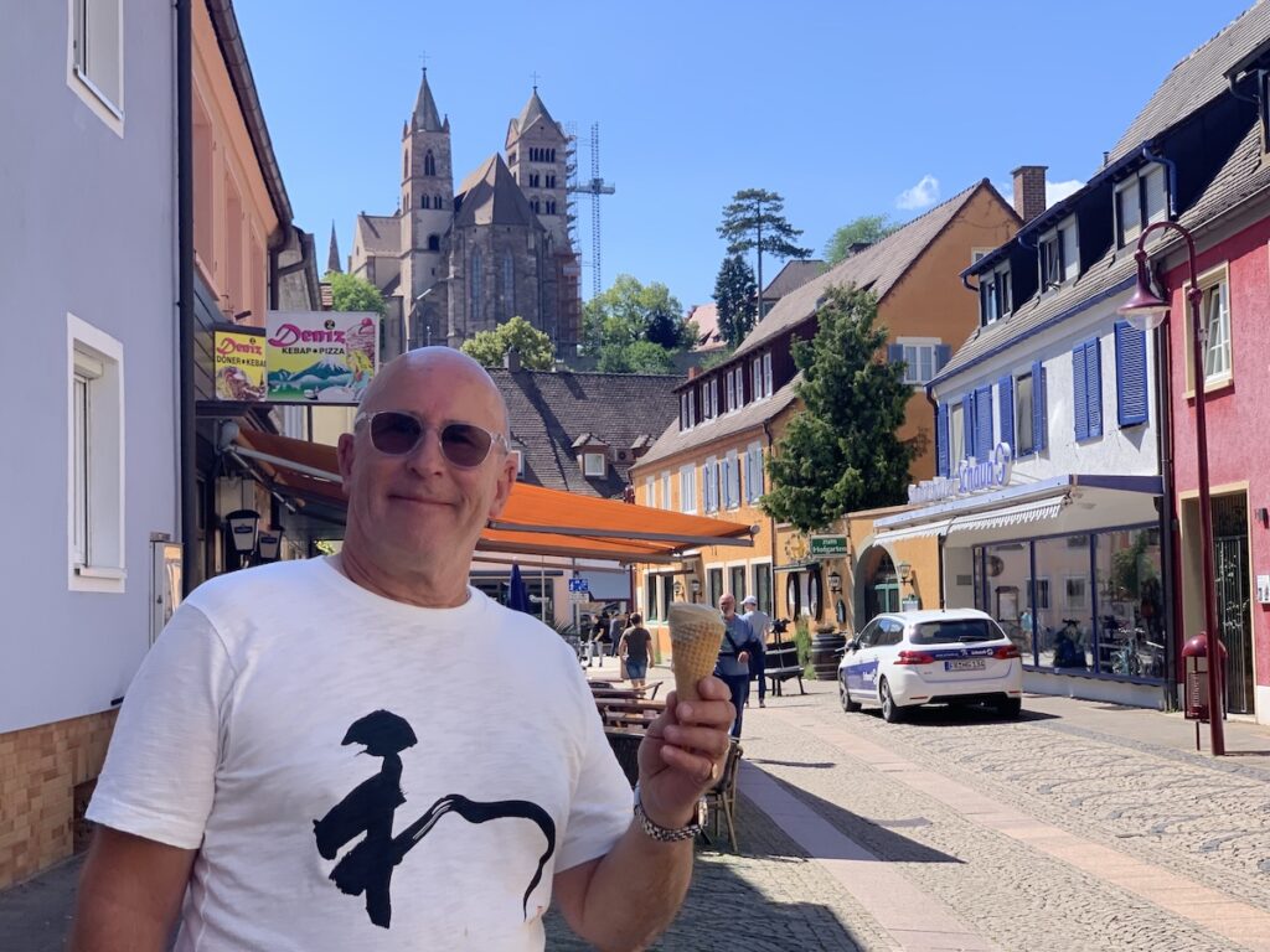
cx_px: 635
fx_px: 1908
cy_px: 476
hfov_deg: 36.8
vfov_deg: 28.0
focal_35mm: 52
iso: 16
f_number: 2.4
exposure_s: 1/516
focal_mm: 6
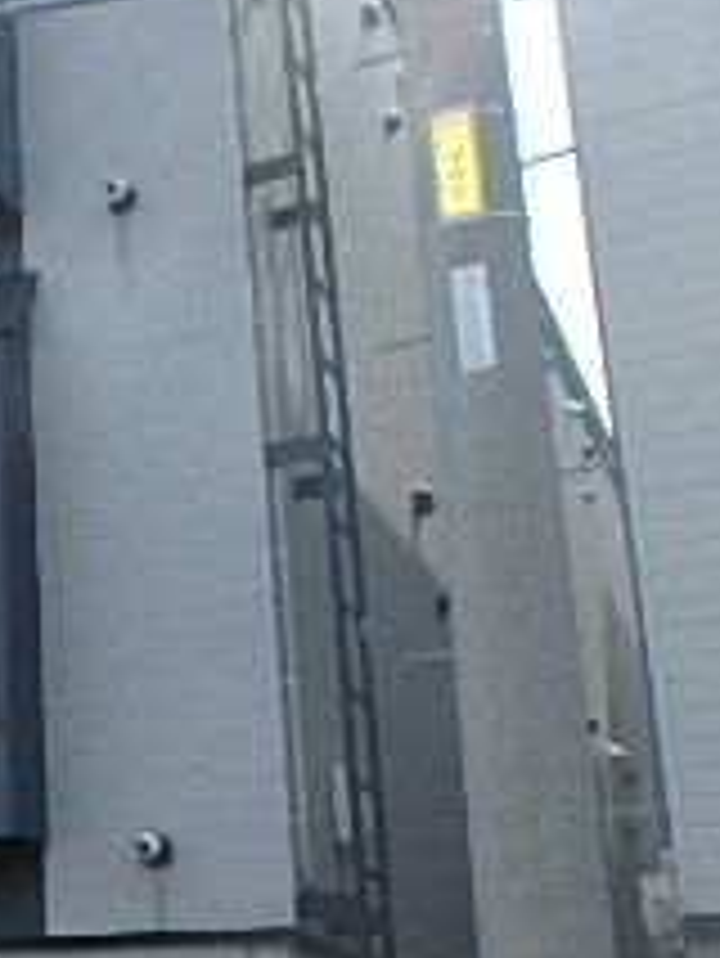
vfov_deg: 30.5
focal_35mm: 63
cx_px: -540
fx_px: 1745
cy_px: 648
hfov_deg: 18.6
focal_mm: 3.7
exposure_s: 1/640
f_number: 3.5
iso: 125
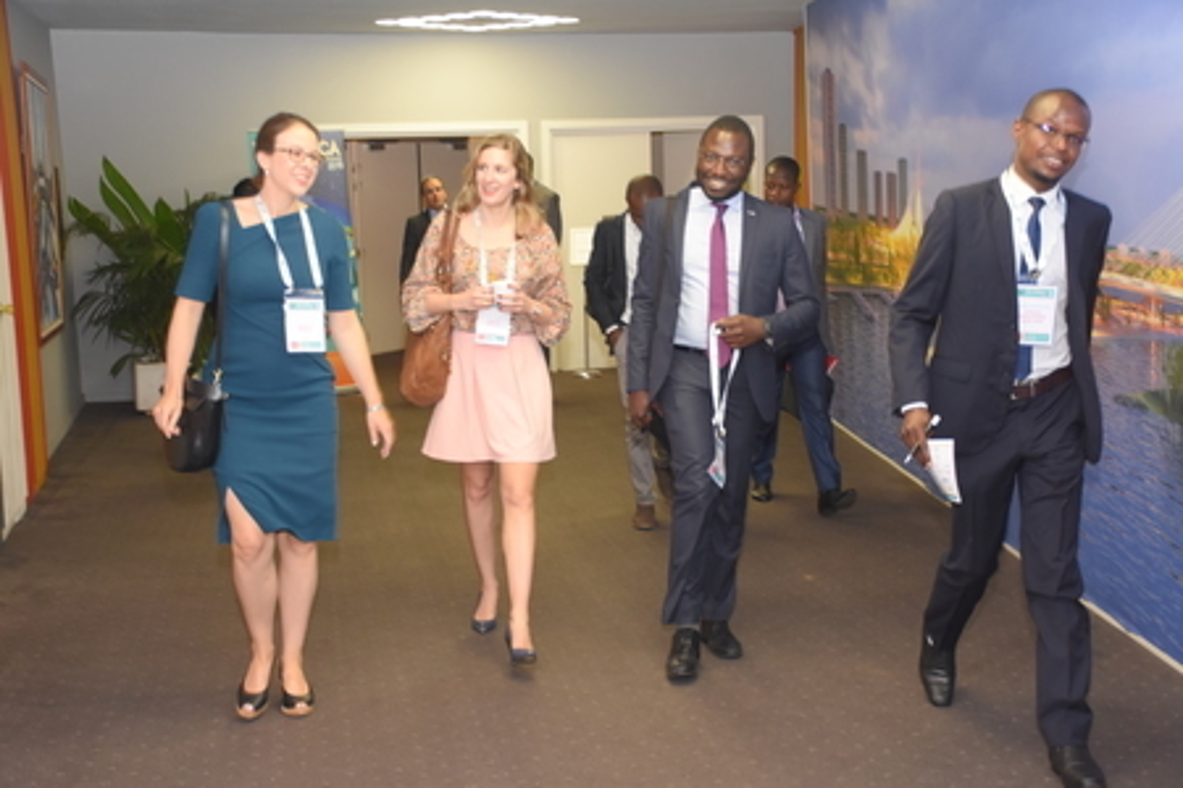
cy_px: 394
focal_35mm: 51
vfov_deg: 26.5
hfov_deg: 38.9
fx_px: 1676
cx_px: 592
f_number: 4.2
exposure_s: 1/60
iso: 800
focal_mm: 34
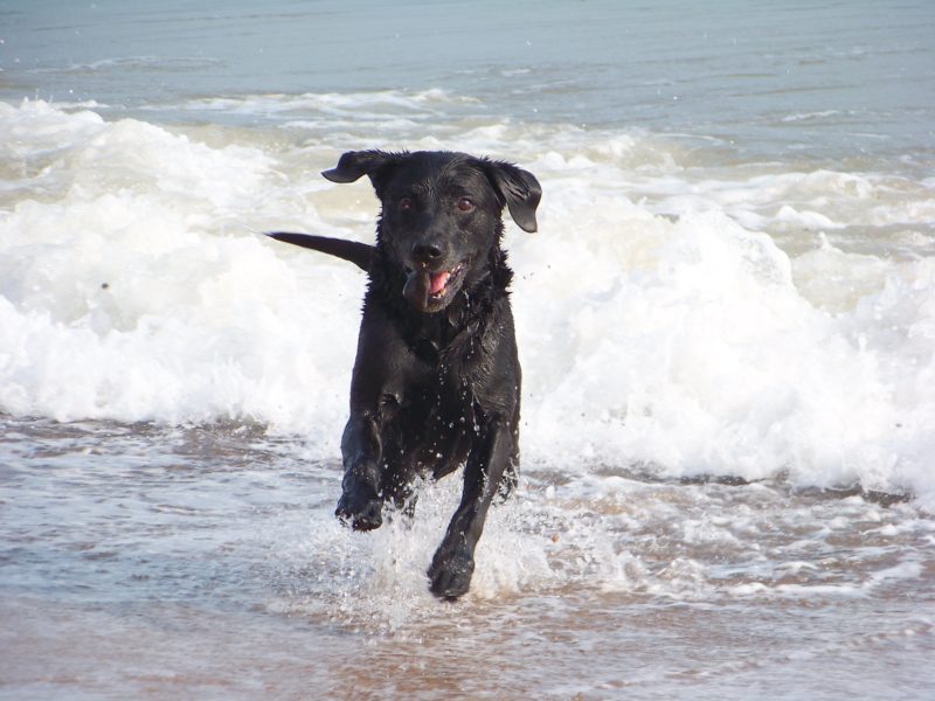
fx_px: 8914
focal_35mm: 330
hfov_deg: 6.0
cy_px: 350
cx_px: 468
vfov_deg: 4.5
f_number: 4
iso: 66
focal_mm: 54.9
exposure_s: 1/320
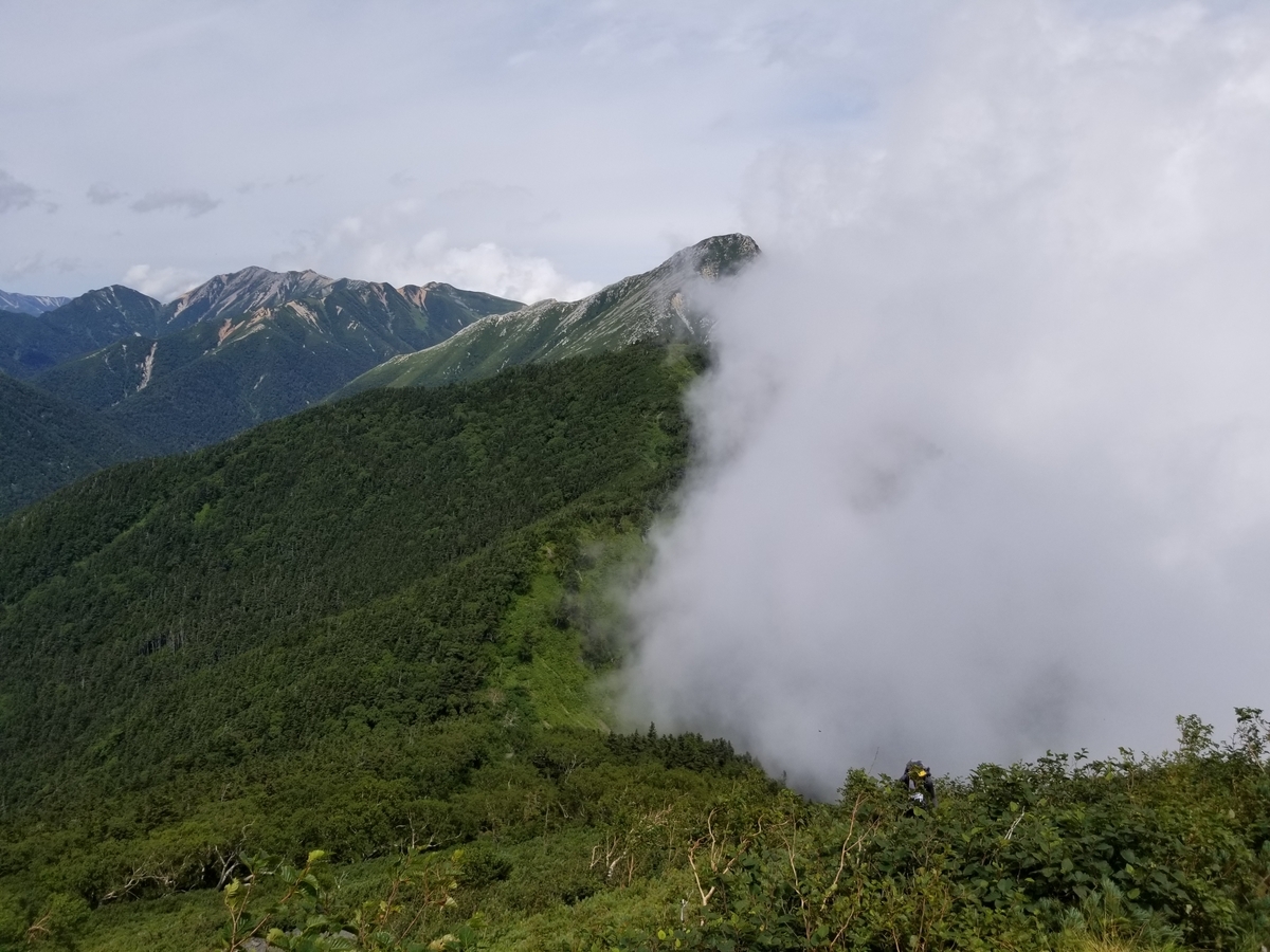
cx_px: 635
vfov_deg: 53.1
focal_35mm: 26
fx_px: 954
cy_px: 476
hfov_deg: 67.3
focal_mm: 4.25
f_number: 1.7
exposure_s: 1/4624
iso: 50
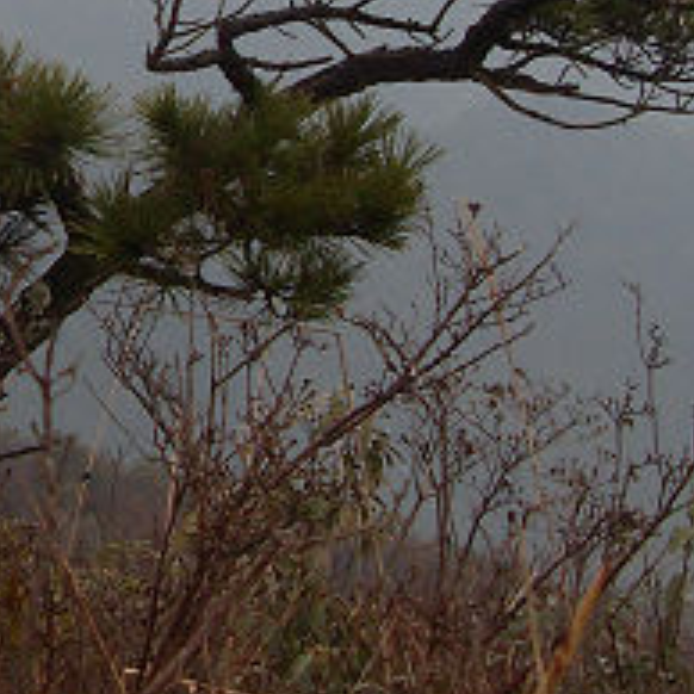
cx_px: 125
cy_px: -75
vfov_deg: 12.7
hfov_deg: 12.9
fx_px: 3062
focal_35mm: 135
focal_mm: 6.3
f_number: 7
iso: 80
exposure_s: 1/90
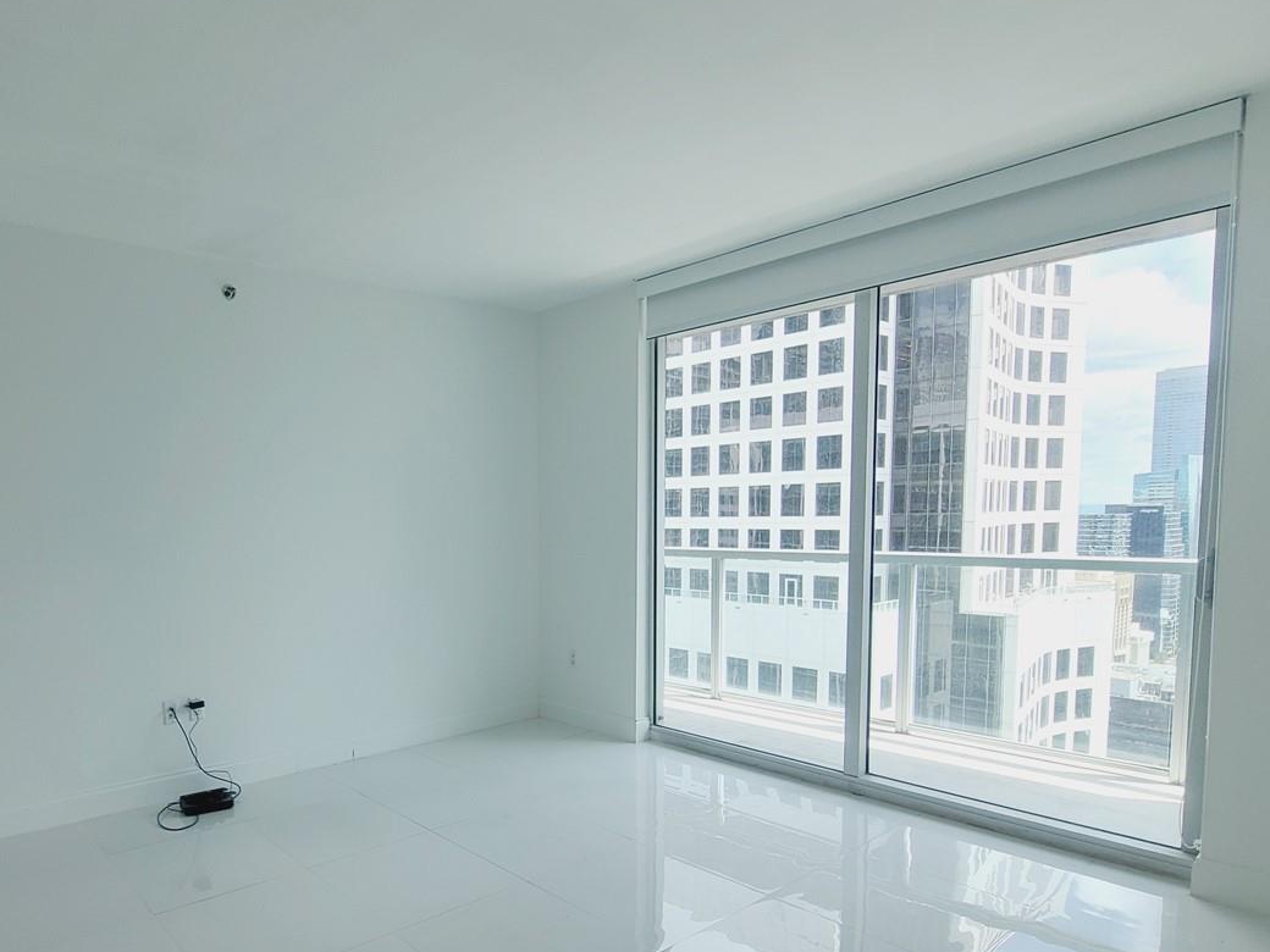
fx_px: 734
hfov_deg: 78.2
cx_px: 391
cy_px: 580
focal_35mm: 20
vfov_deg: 65.2
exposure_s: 1/382
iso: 50
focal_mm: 2.2
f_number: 2.2
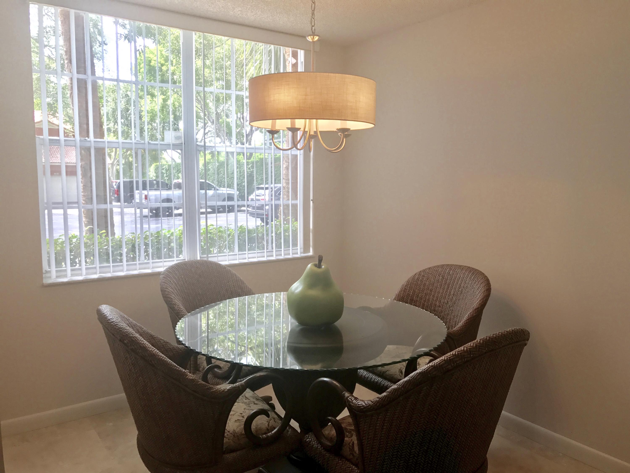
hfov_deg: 63.4
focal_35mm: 28
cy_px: 236
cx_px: 315
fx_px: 510
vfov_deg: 49.7
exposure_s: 1/120
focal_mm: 3.99
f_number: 1.8
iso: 32
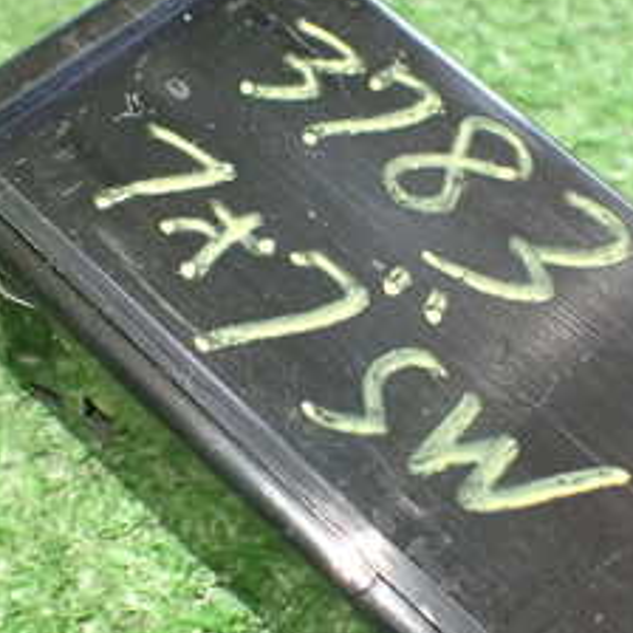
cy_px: 297
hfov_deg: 24.3
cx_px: 339
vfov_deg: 24.3
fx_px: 1469
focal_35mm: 71
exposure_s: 1/60
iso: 800
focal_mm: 5.4
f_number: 2.3
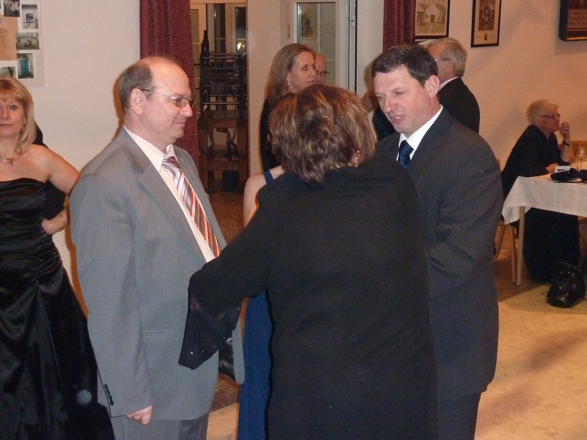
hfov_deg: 37.5
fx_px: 865
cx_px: 295
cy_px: 217
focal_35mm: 51
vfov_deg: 28.6
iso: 640
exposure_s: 1/30
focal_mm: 6.9
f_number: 3.7
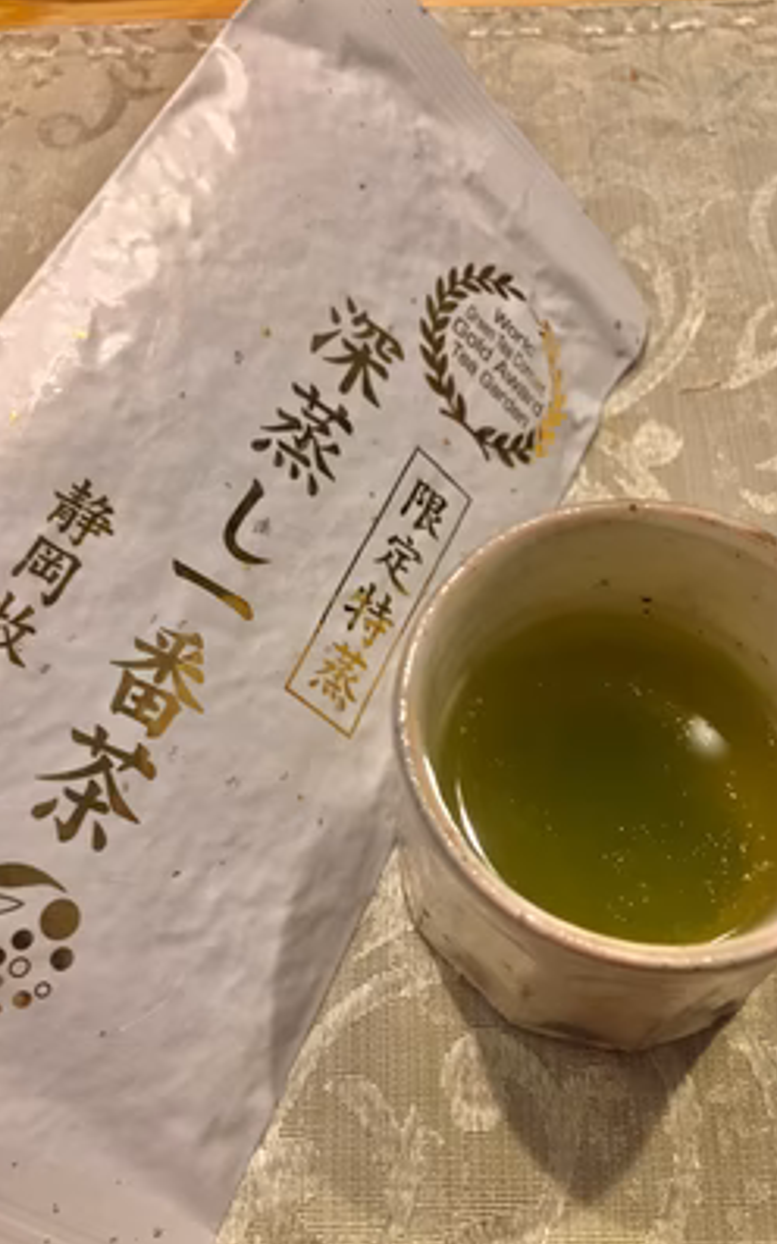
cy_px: 620
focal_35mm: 31
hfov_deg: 40.5
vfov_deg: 61.2
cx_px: 354
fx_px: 1051
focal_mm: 4.15
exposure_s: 1/30
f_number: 2.2
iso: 64
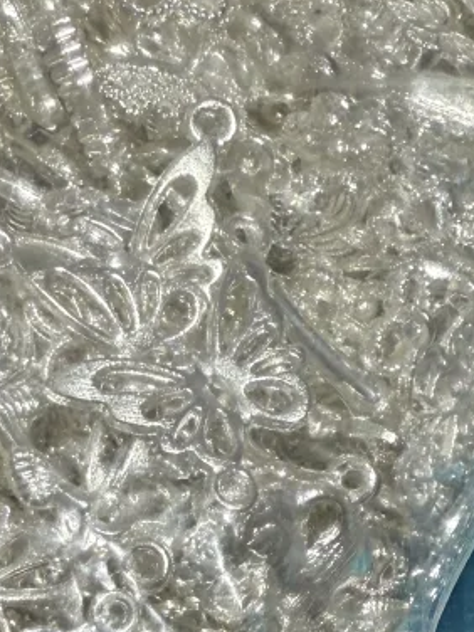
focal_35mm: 92
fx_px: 1680
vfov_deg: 19.3
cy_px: 866
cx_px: 249
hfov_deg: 16.1
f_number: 2.2
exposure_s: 1/183
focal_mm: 2.22
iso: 40
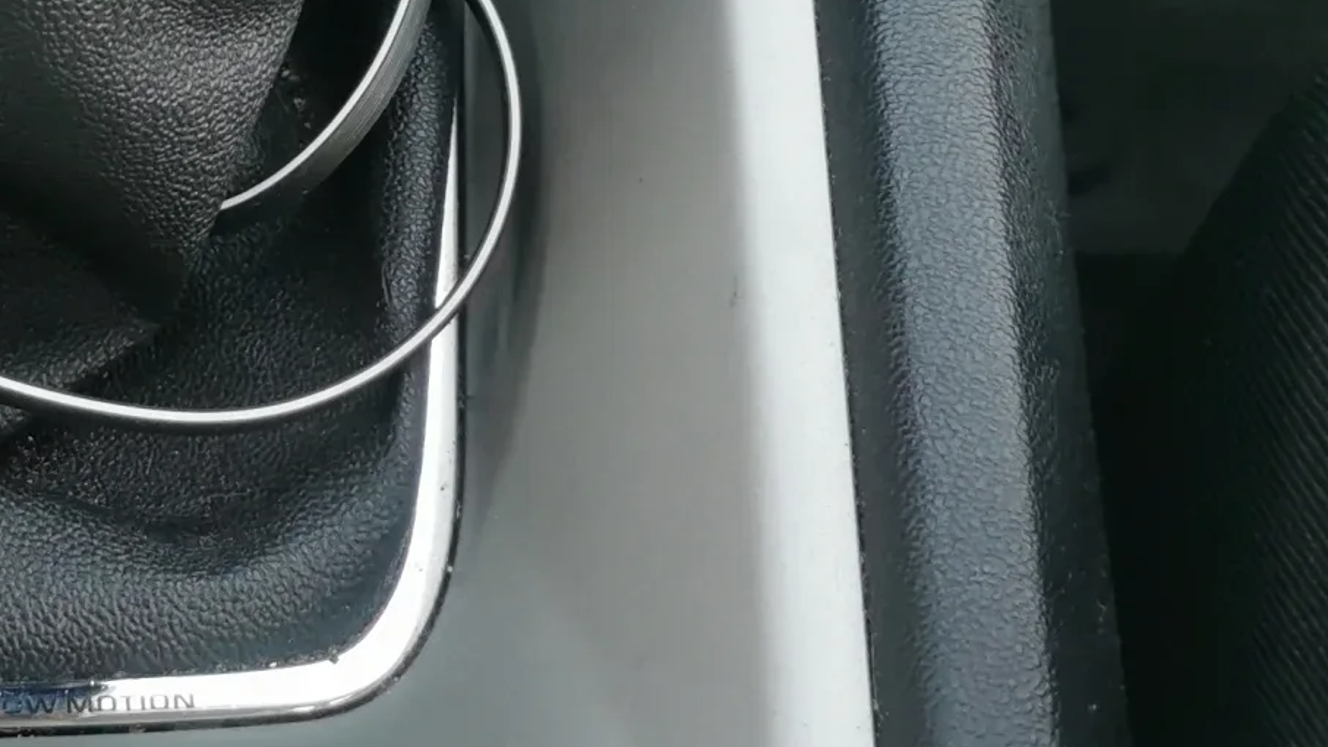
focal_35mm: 83
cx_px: 246
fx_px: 2922
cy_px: 75
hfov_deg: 25.1
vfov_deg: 14.4
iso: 200
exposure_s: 1/100
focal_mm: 5.58
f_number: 1.8
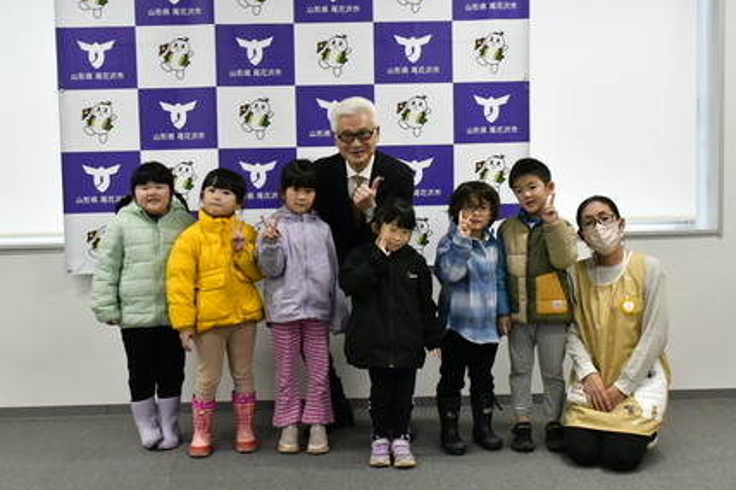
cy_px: 223
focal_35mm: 45
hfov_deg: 43.6
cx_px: 384
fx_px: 919
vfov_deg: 29.8
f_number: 11
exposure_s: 1/500
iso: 16000
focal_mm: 27
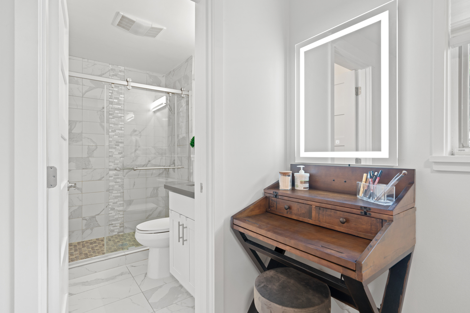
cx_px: 235
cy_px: 156
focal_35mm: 18
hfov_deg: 90.0
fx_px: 235
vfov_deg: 67.4
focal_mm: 18
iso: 400
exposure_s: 1.3
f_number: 9
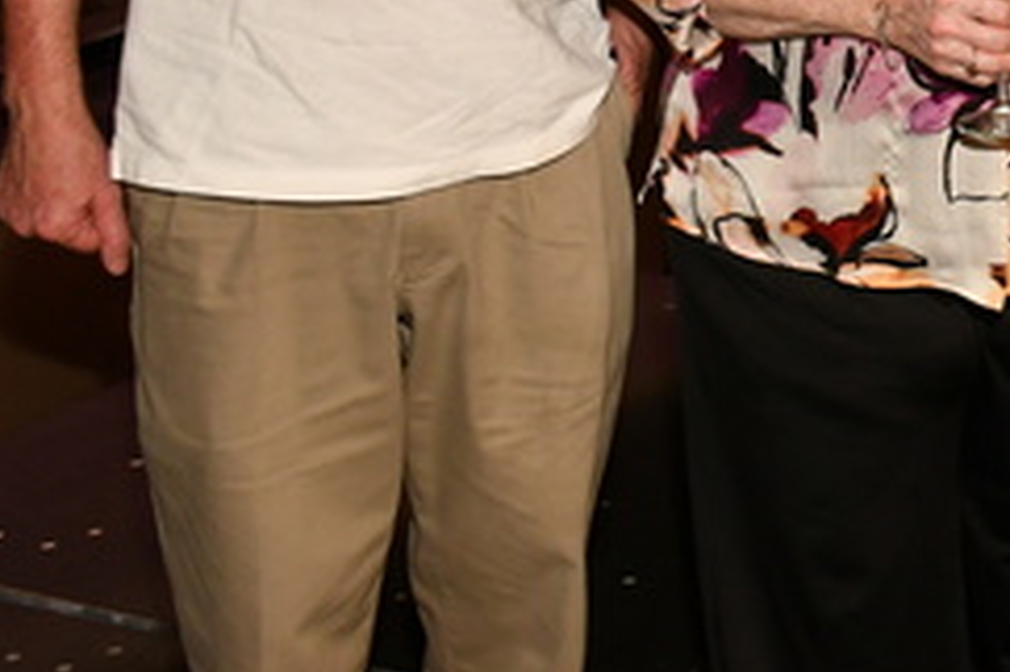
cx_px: 1457
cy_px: -138
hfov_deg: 17.1
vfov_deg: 12.2
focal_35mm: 110
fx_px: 3072
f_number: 6.3
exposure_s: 1/40
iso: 800
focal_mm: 23
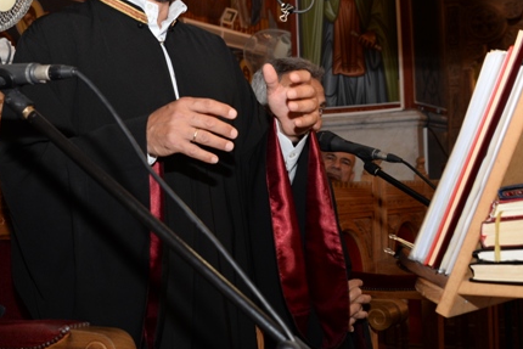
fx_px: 974
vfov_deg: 20.3
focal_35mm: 67
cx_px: 137
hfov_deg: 29.6
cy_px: 143
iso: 320
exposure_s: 1/100
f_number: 5.6
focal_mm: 30
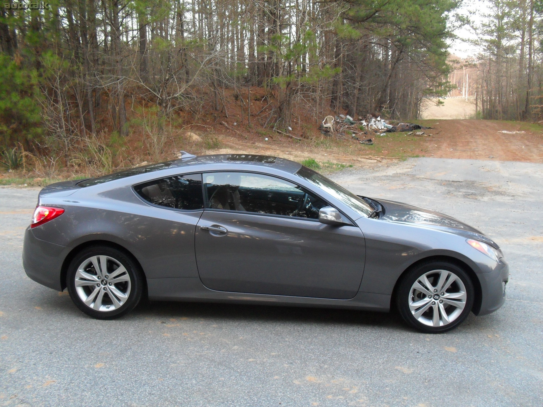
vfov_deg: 40.7
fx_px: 549
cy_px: 204
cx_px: 272
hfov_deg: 52.6
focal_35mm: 35
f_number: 3.2
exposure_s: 1/30
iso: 200
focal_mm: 6.3
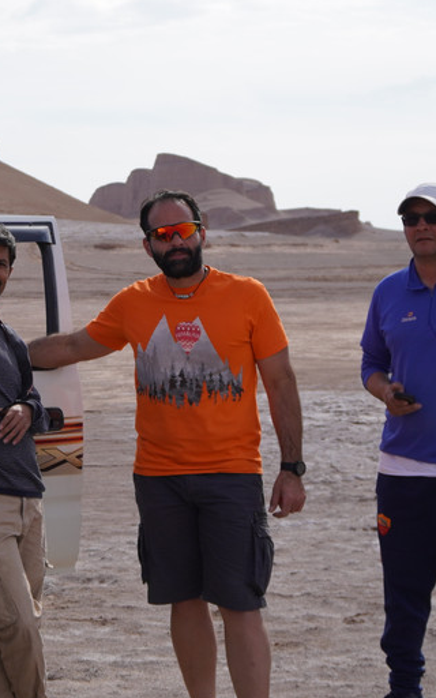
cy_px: 264
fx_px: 1635
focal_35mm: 86
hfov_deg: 14.9
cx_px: -19
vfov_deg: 24.0
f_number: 4
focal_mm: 24
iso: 100
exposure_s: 1/1600
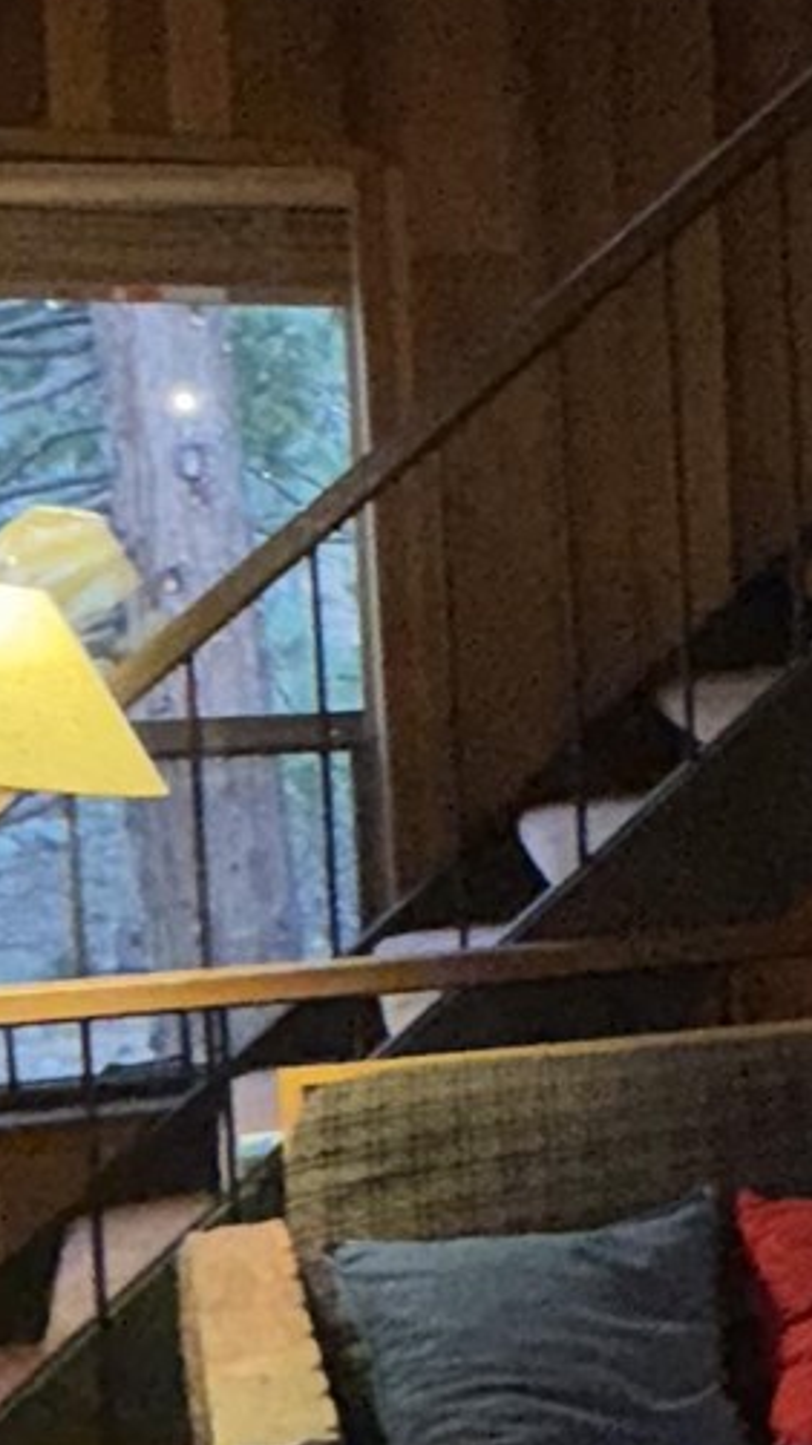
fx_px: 2682
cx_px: 1739
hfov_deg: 13.9
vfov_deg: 30.2
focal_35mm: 70
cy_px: 740
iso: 200
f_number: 2.2
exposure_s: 1/60
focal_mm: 2.22
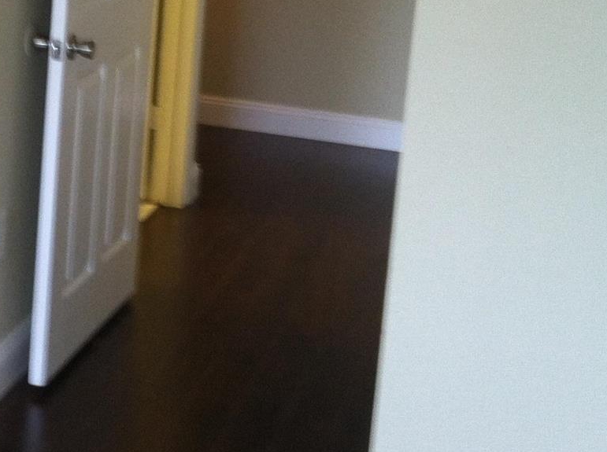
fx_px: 1627
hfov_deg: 20.4
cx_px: -11
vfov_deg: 15.6
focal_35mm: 93
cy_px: 42
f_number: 2.8
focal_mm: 3.85
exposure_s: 1/15
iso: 125
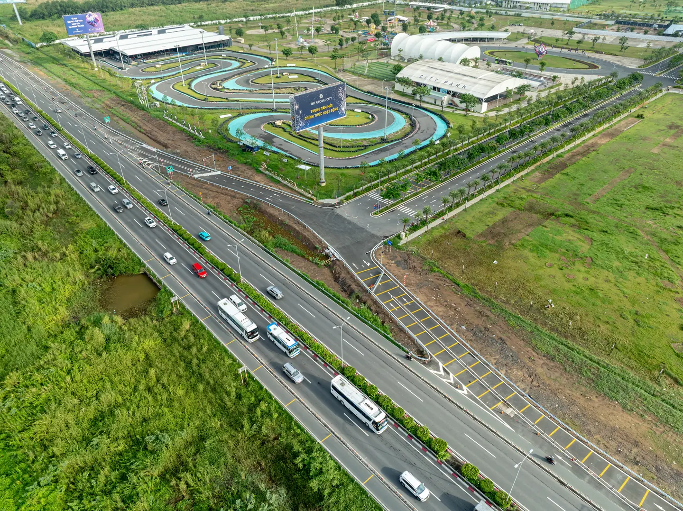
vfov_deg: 56.8
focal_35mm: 24
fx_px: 473
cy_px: 256
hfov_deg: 71.6
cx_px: 342
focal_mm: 12.29
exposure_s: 1/80
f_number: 5
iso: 100
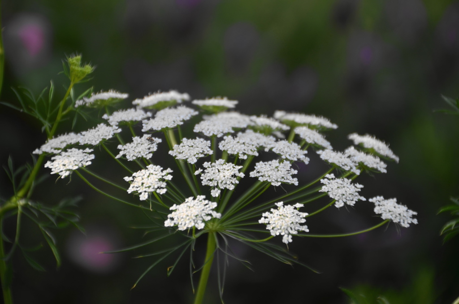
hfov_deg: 5.1
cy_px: 152
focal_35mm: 405
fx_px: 5153
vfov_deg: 3.4
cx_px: 230
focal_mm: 270
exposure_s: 1/500
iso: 125
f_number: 6.3
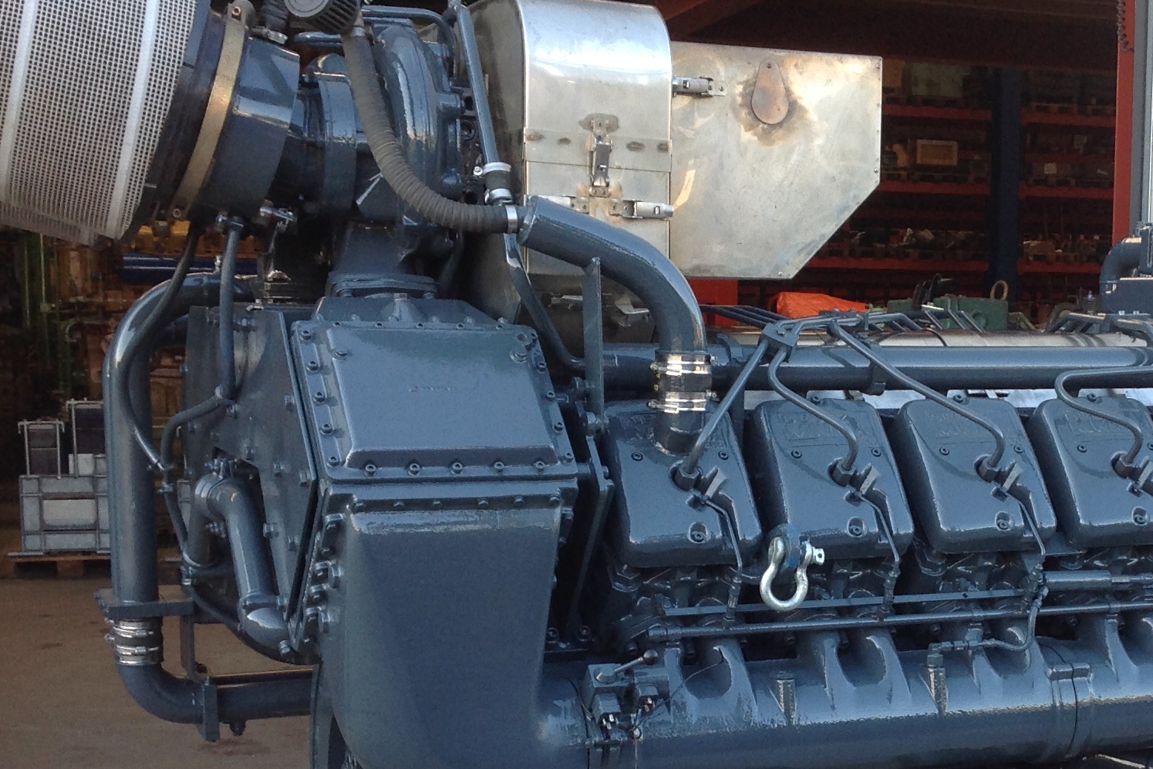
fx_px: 2018
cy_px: 573
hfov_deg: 31.5
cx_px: 830
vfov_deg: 21.4
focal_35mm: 63
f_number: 2.4
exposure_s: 1/120
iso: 80
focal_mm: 4.28
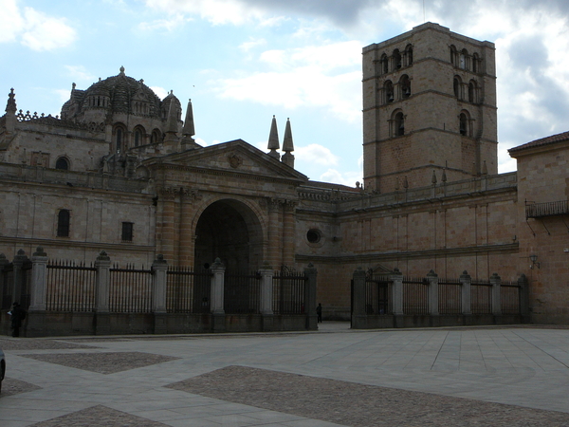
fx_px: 773
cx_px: 284
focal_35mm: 47
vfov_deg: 30.9
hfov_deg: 40.4
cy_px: 214
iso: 80
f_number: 5.6
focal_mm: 7
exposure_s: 1/800
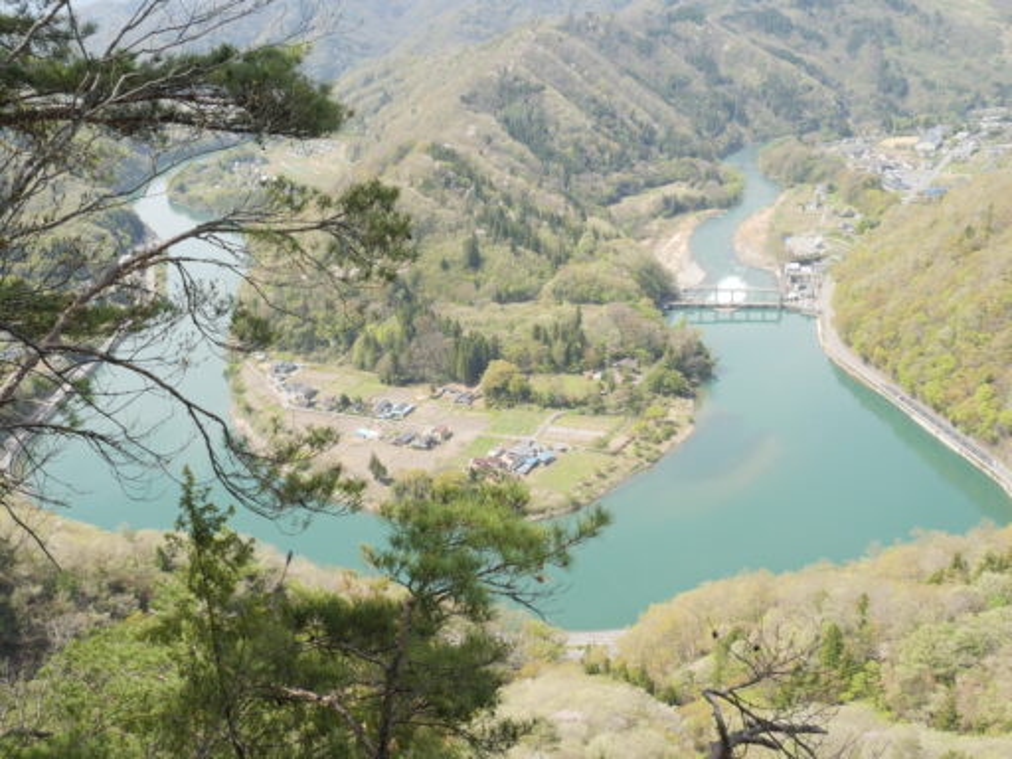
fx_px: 994
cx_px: 506
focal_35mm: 34
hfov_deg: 54.0
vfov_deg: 41.8
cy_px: 380
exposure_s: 1/160
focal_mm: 17
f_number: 8
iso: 200
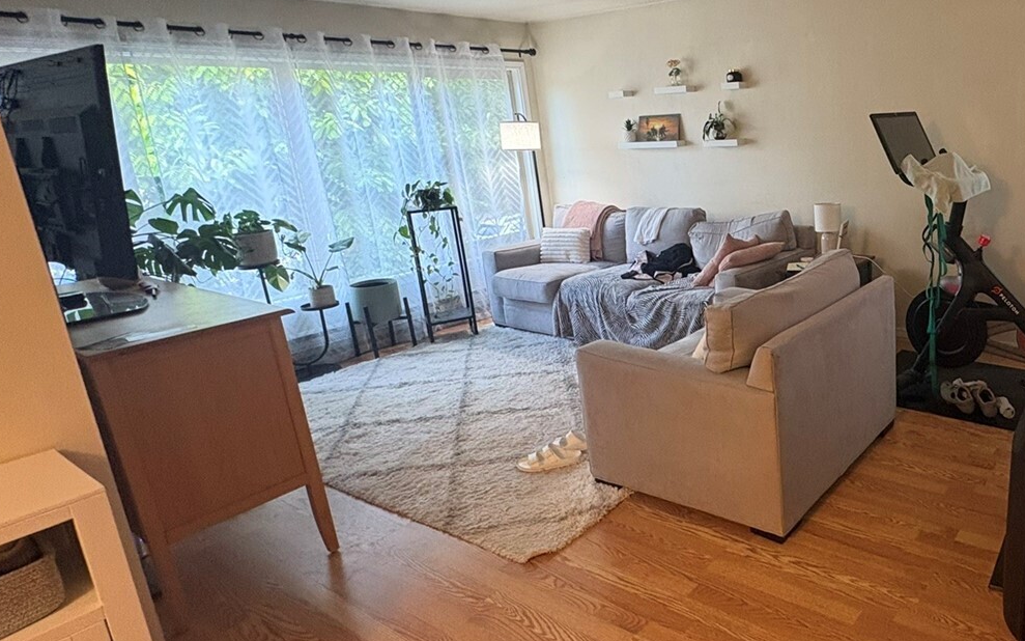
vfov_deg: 50.9
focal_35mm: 24
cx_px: 814
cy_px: 274
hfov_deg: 68.0
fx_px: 670
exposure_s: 1/60
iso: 400
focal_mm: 2.22
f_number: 2.2
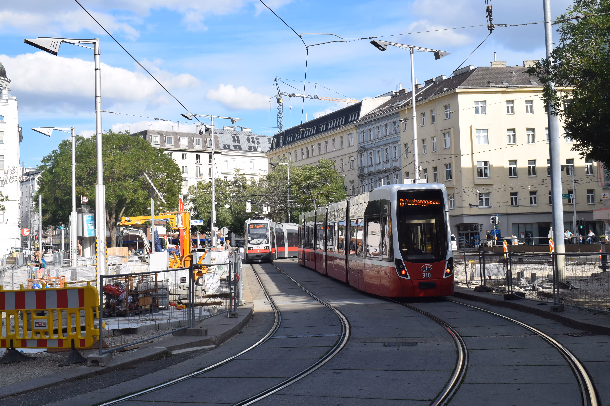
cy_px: 203
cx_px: 305
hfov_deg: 42.3
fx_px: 788
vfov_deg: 28.9
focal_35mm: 46
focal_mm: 31
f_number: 10
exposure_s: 1/400
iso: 200
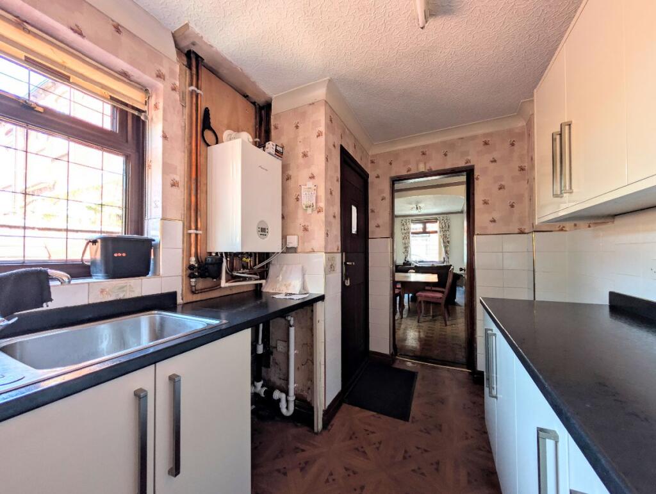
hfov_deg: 110.5
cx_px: 328
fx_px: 228
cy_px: 247
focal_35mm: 12
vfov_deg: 94.6
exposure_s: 1/119
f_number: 1.7
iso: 75
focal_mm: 2.02
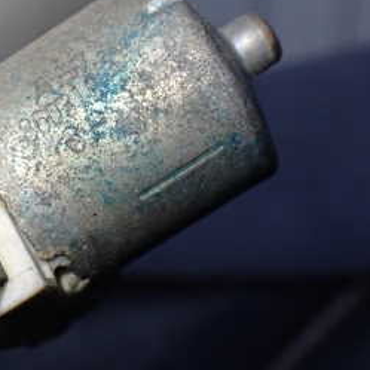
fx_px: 774
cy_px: 110
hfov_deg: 26.3
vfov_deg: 26.7
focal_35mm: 64
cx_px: 62
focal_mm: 5.4
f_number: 2.3
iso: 400
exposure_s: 1/125
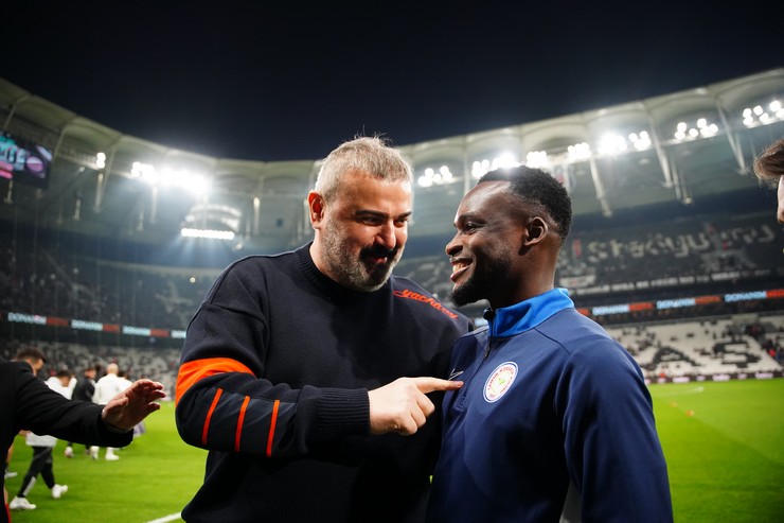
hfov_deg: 73.8
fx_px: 523
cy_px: 262
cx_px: 392
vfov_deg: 53.1
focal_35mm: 24
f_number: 2.8
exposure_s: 1/2000
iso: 5000
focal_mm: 24
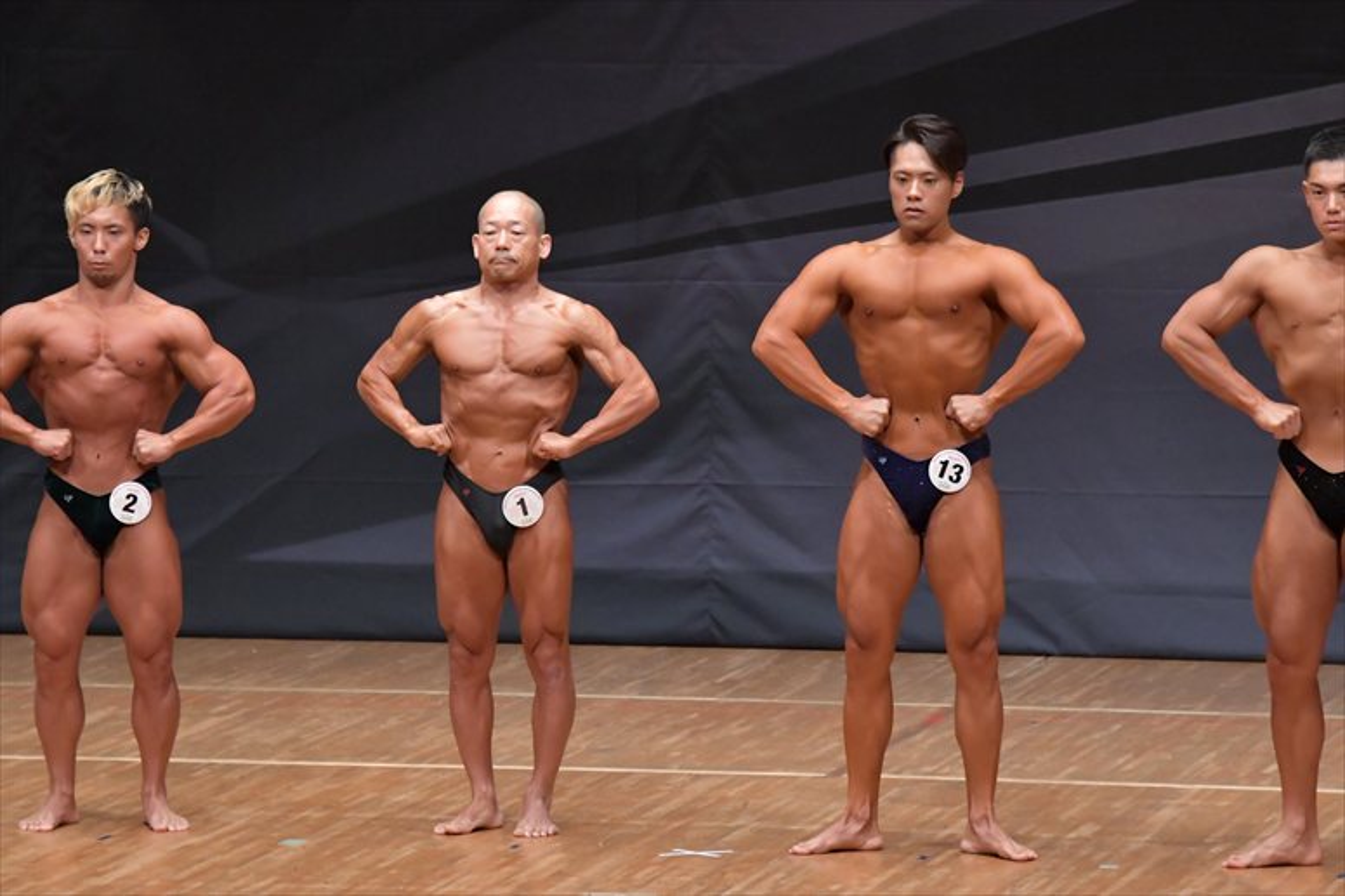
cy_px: 448
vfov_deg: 5.1
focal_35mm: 270
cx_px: 672
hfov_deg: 7.6
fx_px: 10083
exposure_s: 1/400
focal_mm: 180
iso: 6400
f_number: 5.6
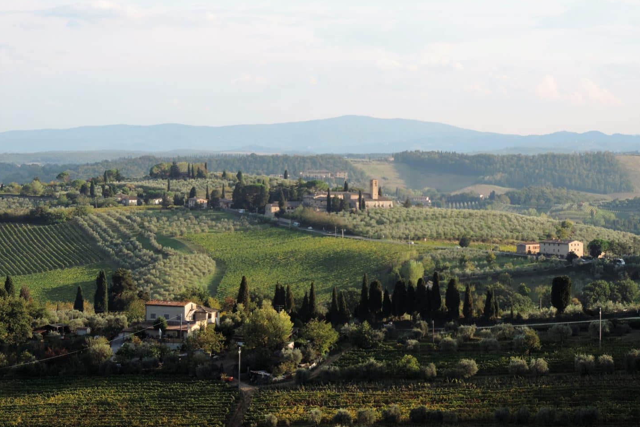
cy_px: 202
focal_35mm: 110
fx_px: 1955
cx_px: 320
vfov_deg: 12.4
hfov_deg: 18.6
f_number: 4.2
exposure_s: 1/250
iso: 80
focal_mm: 18.7
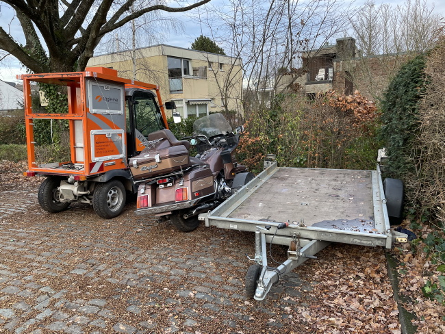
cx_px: 222
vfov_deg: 53.1
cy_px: 167
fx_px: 334
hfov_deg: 67.3
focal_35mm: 26
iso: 64
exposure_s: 1/121
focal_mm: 4.2
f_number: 1.6
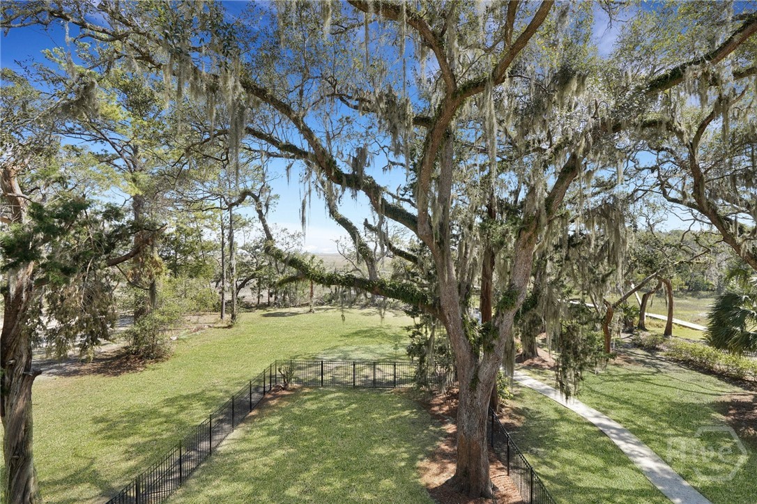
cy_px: 252
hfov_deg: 96.8
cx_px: 378
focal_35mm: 16
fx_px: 336
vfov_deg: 73.7
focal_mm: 16
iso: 100
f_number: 9
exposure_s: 1/80
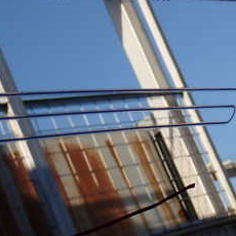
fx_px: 1103
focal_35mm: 143
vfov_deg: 12.2
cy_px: 105
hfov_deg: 12.0
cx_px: 281
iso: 100
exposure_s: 1/400
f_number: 5
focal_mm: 11.09
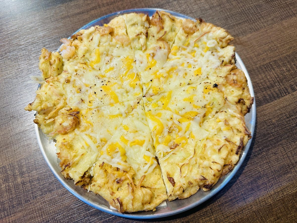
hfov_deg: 71.6
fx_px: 206
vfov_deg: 56.8
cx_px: 148
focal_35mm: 24
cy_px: 112
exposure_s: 1/60
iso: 160
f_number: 1.78
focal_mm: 6.86
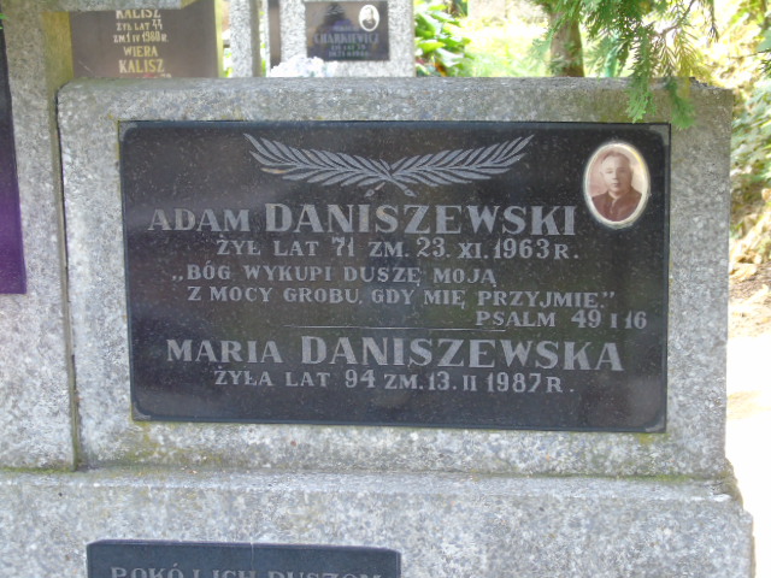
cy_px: 289
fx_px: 2094
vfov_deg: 15.7
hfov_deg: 20.9
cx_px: 386
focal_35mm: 94
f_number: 4.3
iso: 200
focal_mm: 17
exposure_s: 1/30
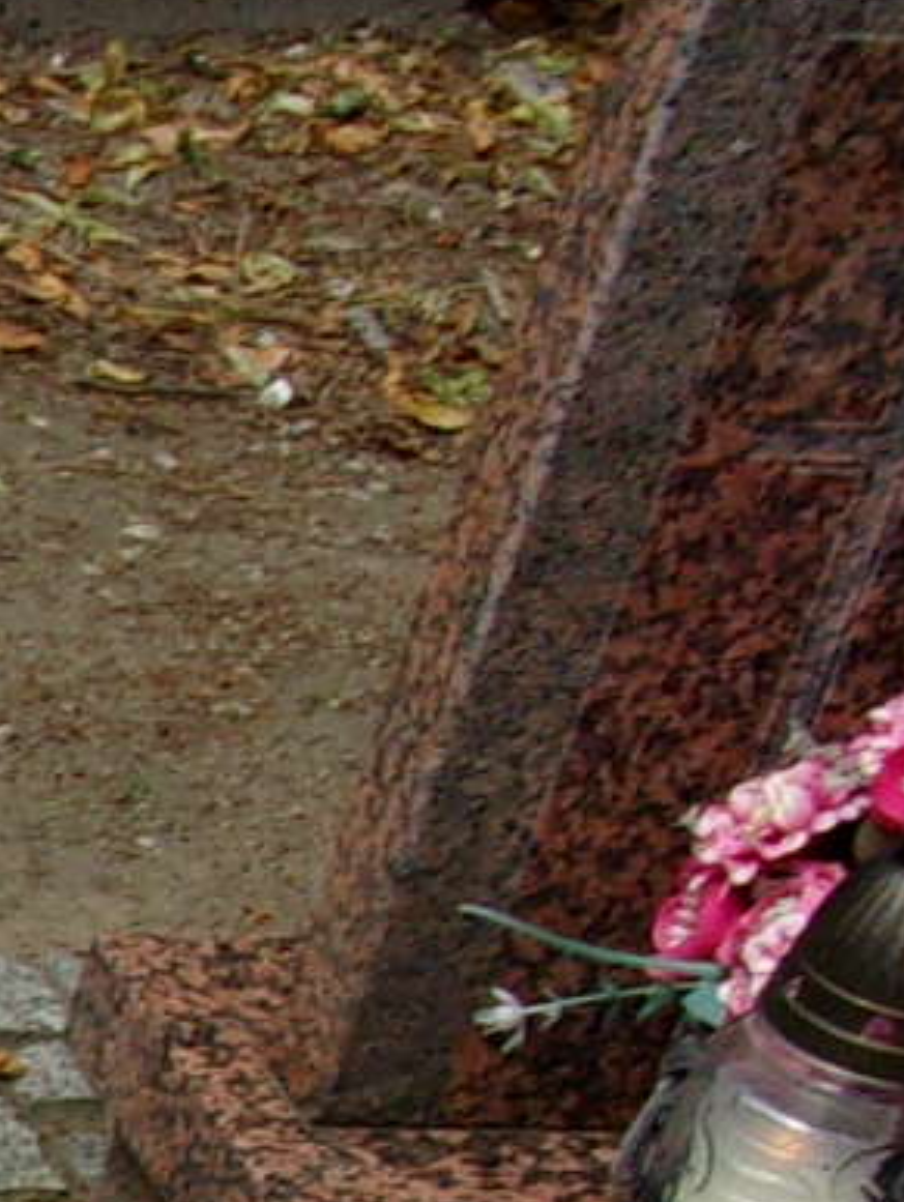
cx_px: -1848
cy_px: 1668
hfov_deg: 8.4
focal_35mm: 148
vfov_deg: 12.8
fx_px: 5145
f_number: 10.8
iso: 80
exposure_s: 1/52
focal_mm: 5.1
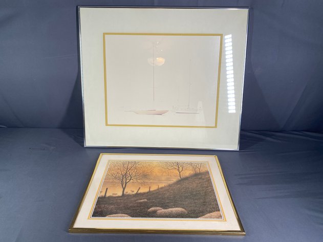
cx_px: 162
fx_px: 243
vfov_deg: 53.0
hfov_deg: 67.3
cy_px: 121
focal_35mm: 26
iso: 50
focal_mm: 4.25
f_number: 1.8
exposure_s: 1/113
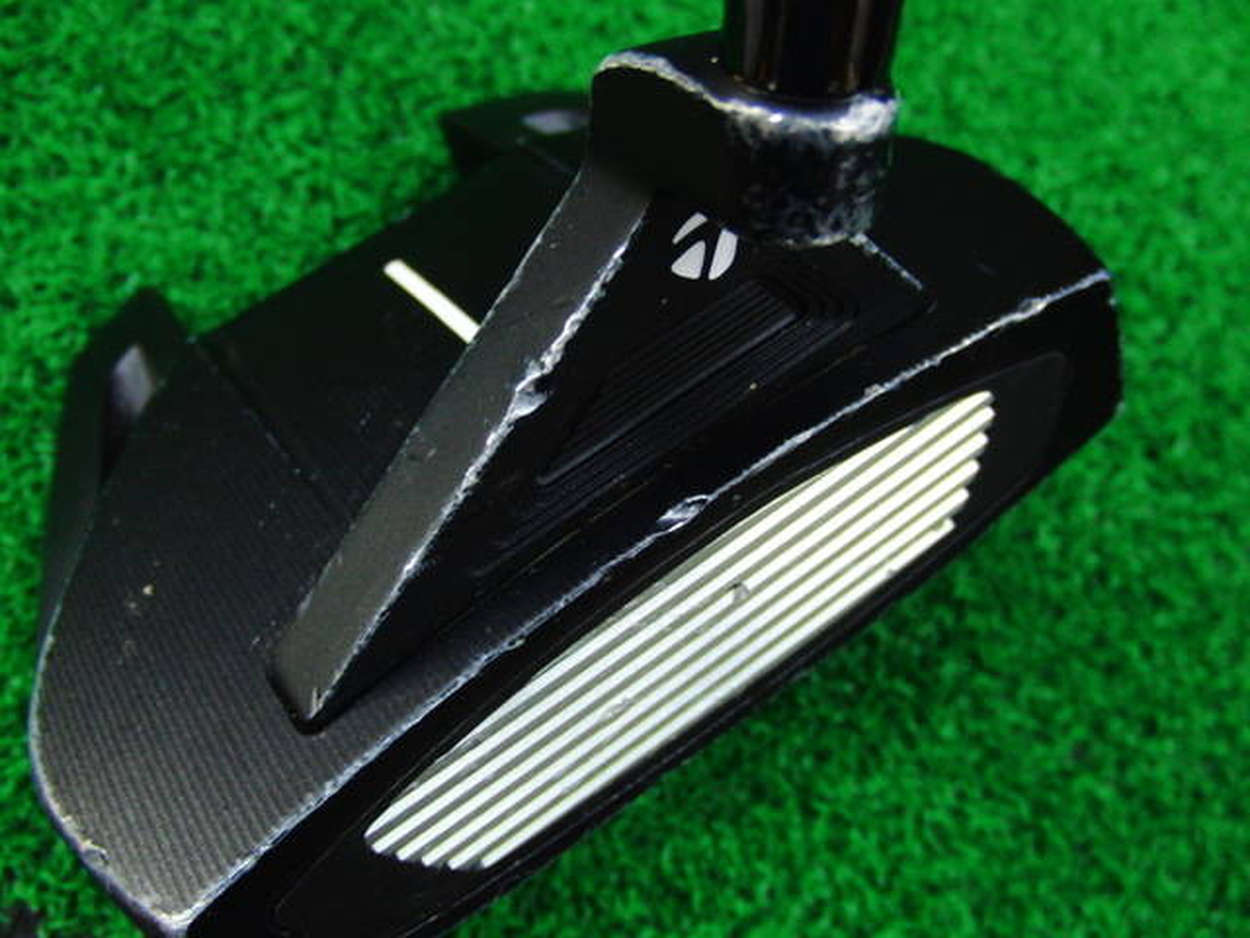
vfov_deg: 38.7
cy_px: 469
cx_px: 625
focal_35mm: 37
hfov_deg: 50.1
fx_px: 1336
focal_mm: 6.42
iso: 400
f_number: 3.6
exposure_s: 1/30
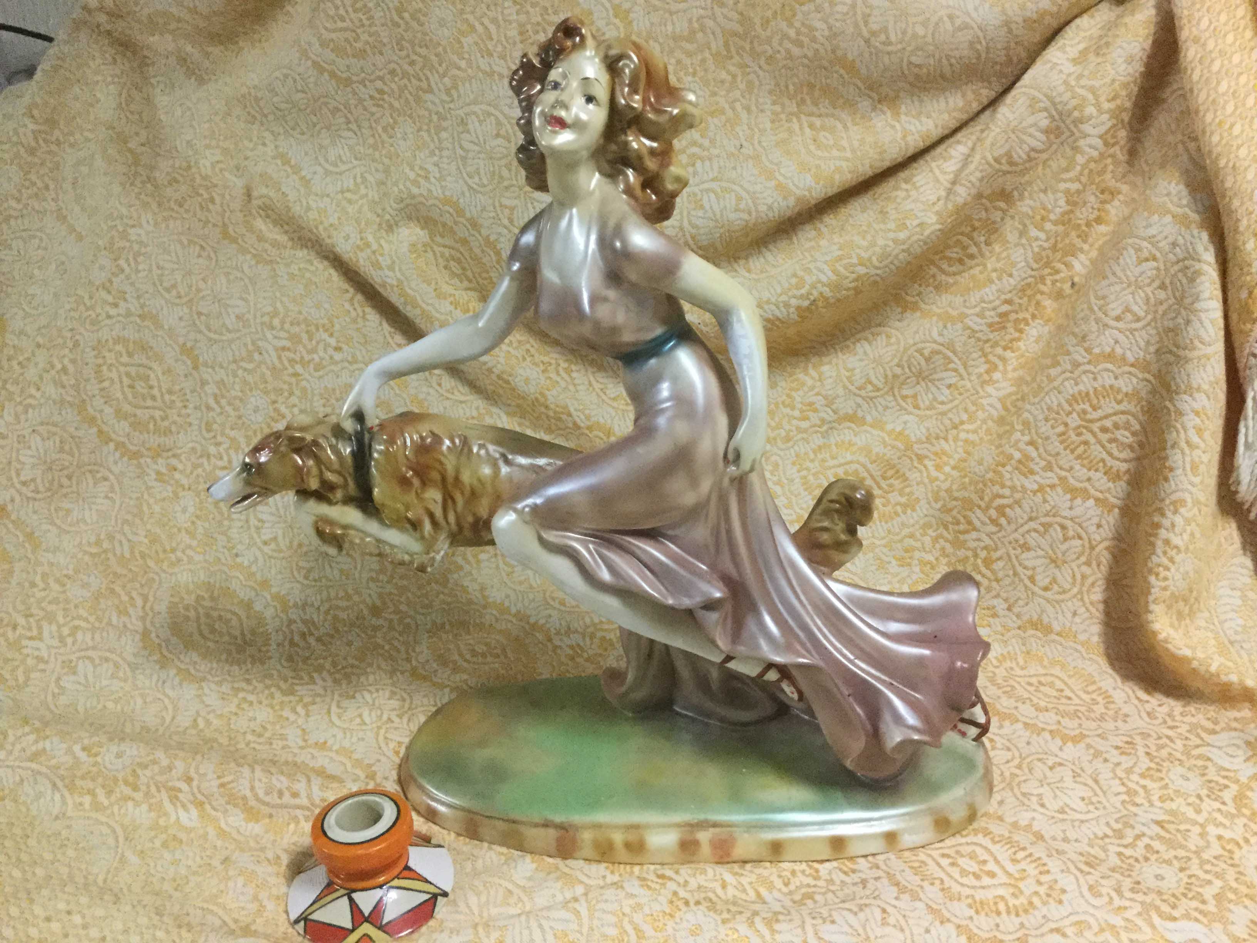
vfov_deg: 45.4
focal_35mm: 31
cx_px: 628
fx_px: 1126
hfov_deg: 58.4
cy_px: 472
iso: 250
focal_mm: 3.3
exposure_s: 1/25
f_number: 2.4
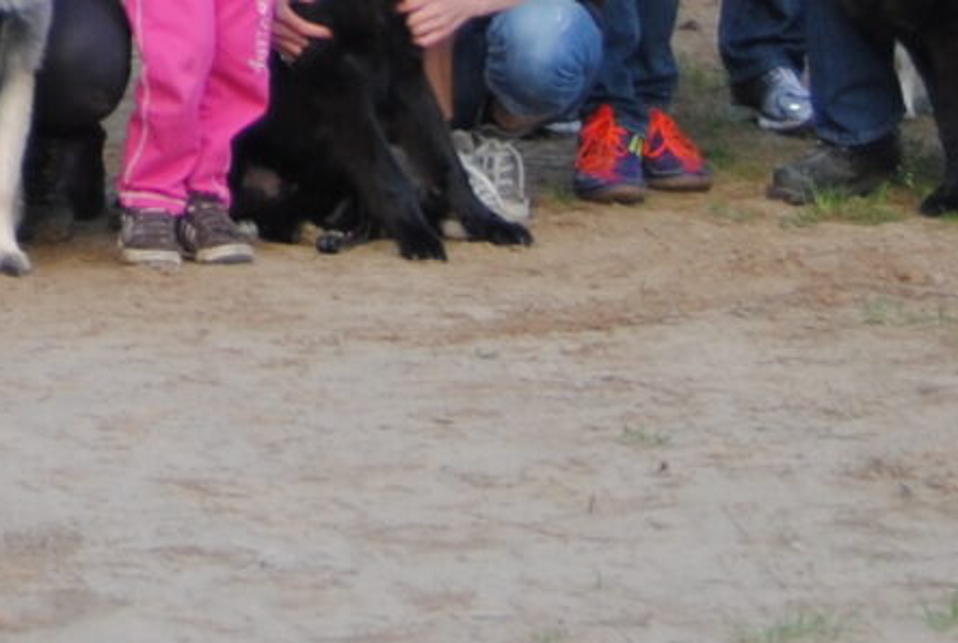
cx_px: -705
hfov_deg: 7.7
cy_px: -968
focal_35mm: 260
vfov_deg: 5.1
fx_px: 6930
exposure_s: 1/160
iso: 100
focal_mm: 30
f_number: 4.2
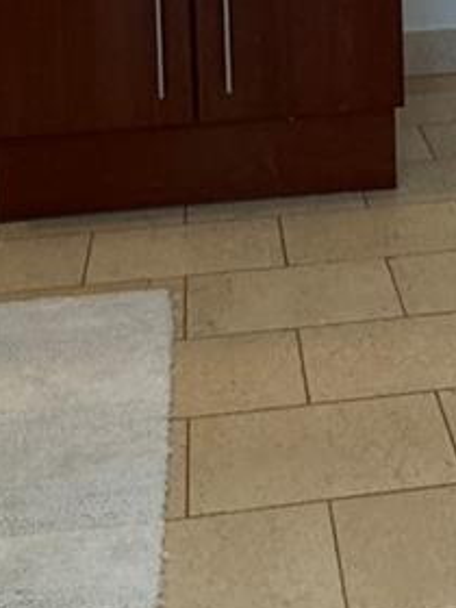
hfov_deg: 24.3
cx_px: 308
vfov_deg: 25.5
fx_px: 1054
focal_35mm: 60
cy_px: -265
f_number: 2.2
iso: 320
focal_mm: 2.22
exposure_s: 1/60
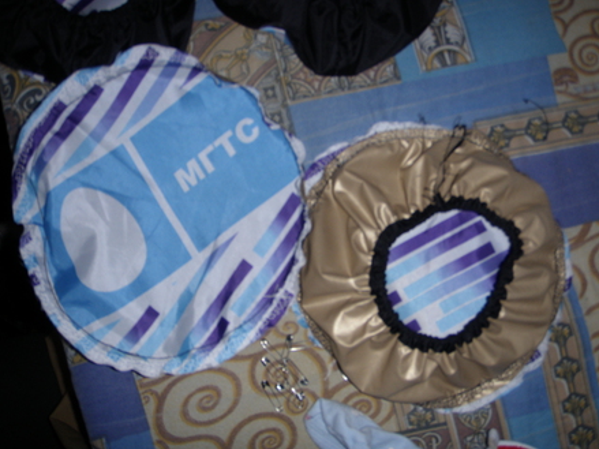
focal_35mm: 39
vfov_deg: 36.8
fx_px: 675
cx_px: 293
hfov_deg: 47.9
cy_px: 227
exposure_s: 1/30
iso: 100
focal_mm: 6.7
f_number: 3.5
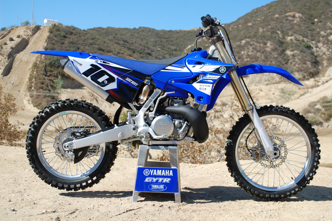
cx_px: 166
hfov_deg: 37.9
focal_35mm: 52
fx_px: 484
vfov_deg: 25.7
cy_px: 110
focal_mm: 35
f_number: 5.3
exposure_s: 1/1000
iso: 400
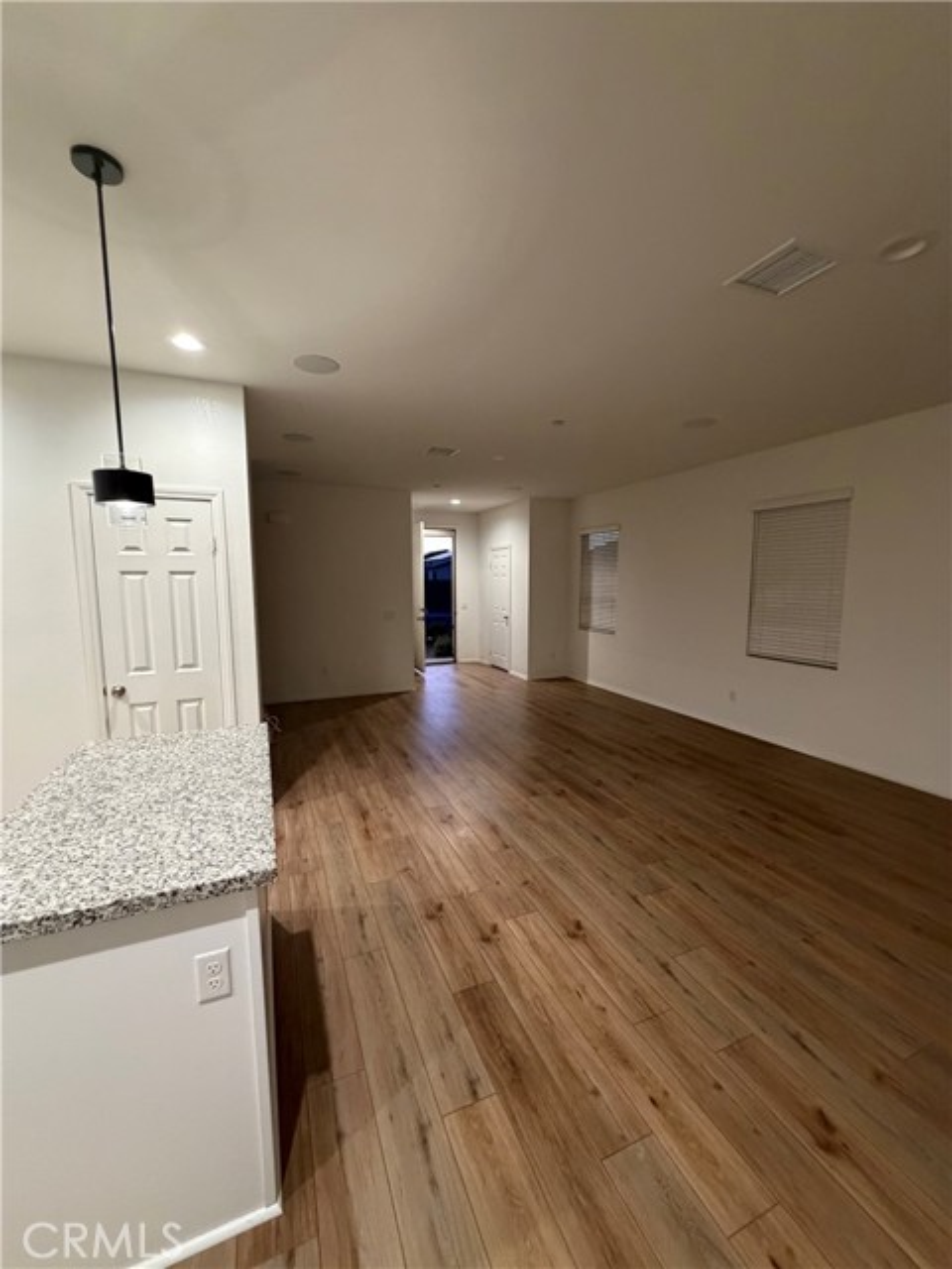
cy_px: 634
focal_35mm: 14
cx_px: 476
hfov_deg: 85.7
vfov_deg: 102.1
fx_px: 513
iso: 640
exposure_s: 1/60
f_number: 2.2
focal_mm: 2.22
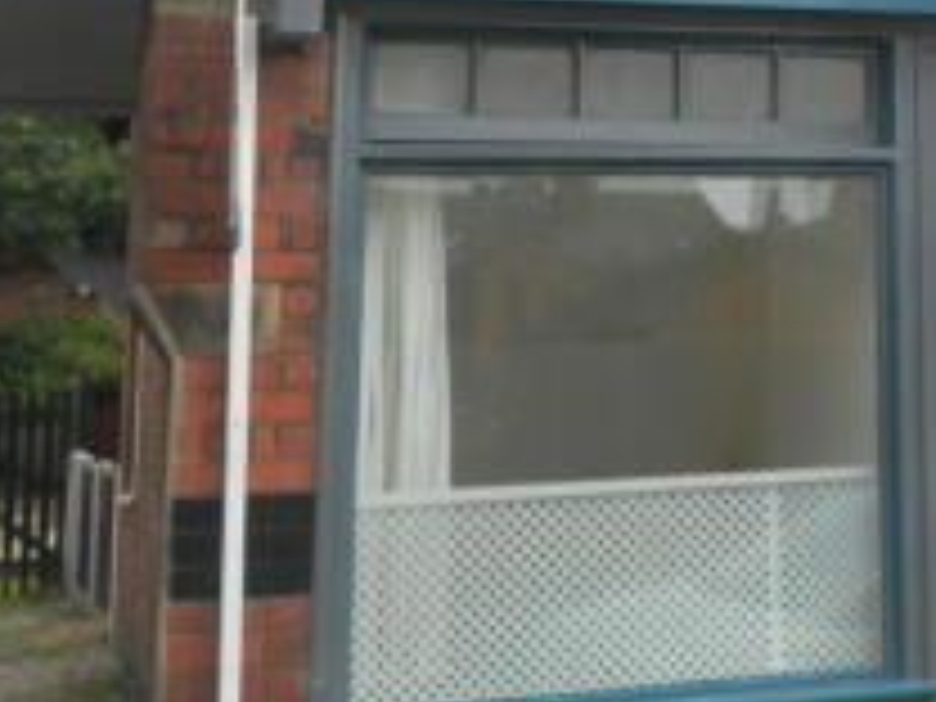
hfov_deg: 21.3
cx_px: 1046
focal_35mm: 87
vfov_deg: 16.5
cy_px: -65
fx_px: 2352
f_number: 3.2
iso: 80
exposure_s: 1/250
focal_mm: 5.6
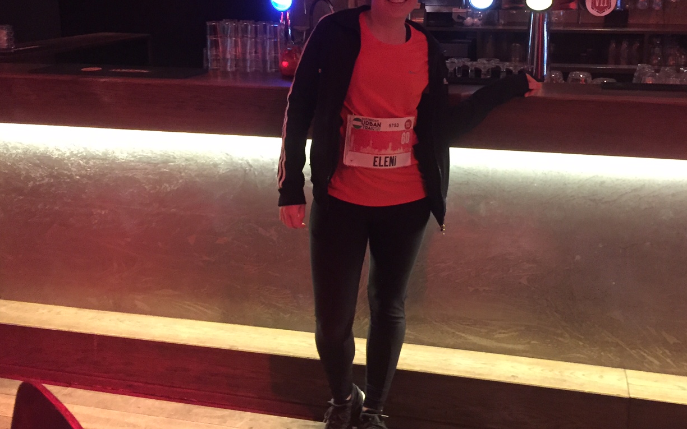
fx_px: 768
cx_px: 377
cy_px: 133
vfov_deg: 30.9
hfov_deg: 48.1
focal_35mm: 41
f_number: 2.2
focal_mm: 4.15
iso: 320
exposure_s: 1/17
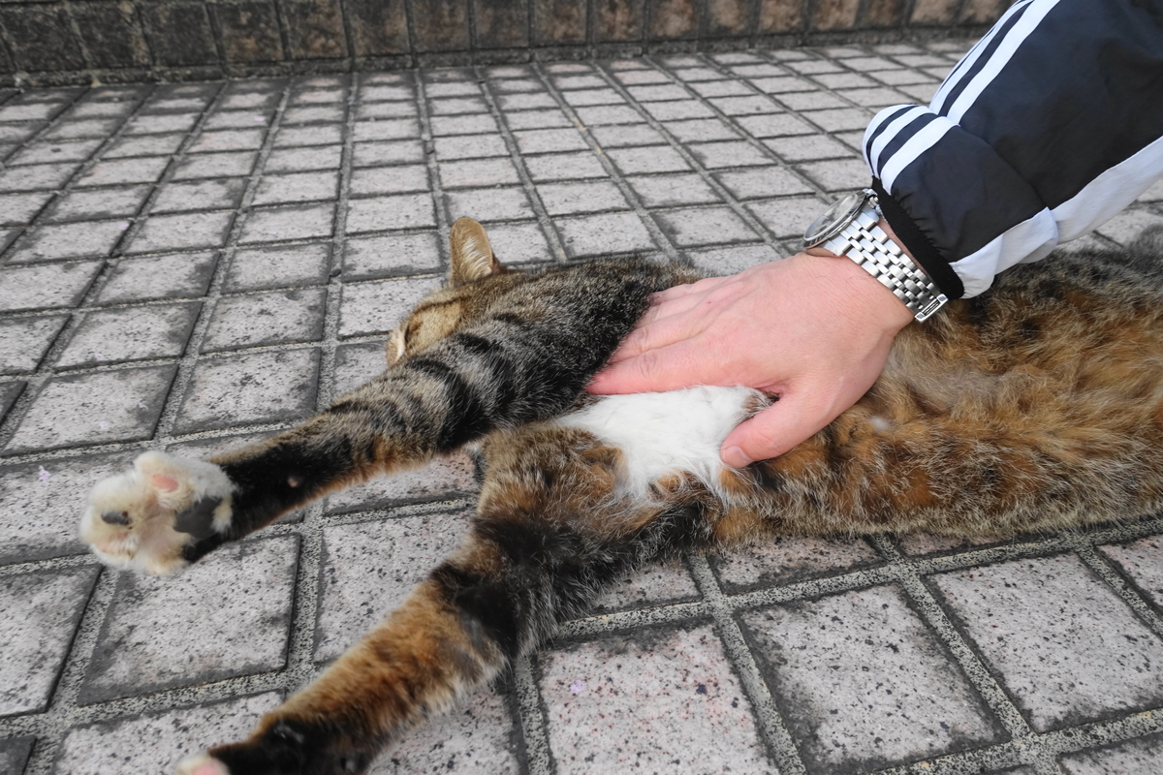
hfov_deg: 73.7
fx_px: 775
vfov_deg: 53.1
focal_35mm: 24
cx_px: 582
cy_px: 388
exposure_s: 1/250
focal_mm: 8.8
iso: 400
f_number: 4
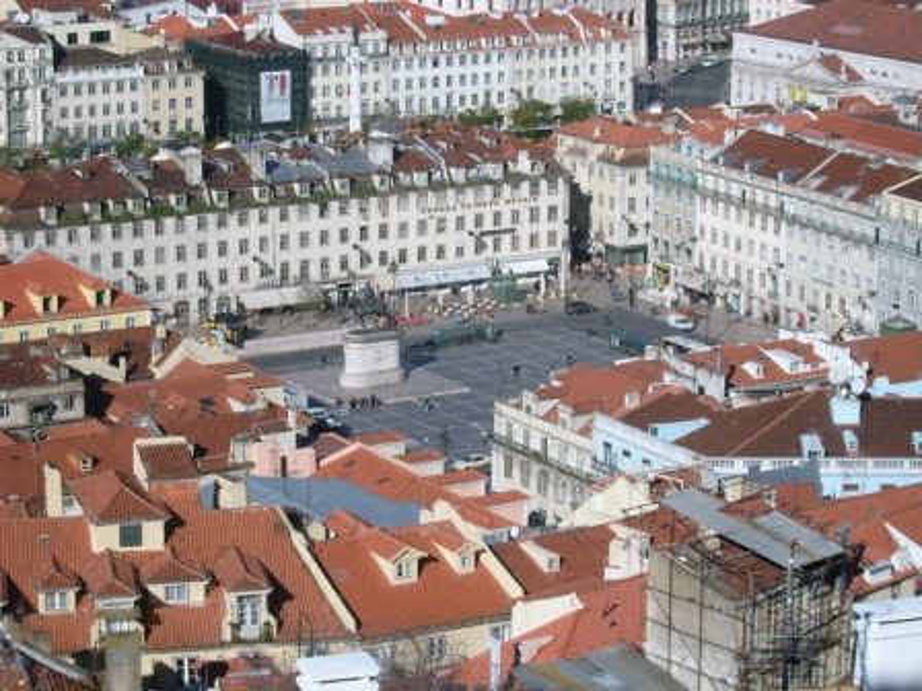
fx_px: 2743
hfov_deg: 19.1
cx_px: 461
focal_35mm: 103
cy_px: 346
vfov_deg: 14.4
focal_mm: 17.14
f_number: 10.1
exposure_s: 1/250
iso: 50
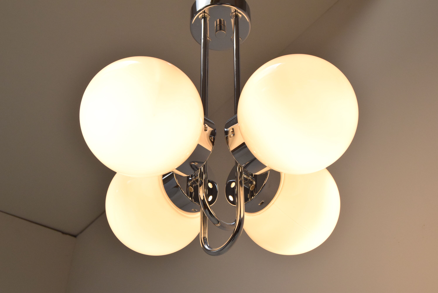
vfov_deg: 23.8
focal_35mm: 57
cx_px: 219
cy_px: 146
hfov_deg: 35.0
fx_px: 694
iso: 1600
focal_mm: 38
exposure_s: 1/400
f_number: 10
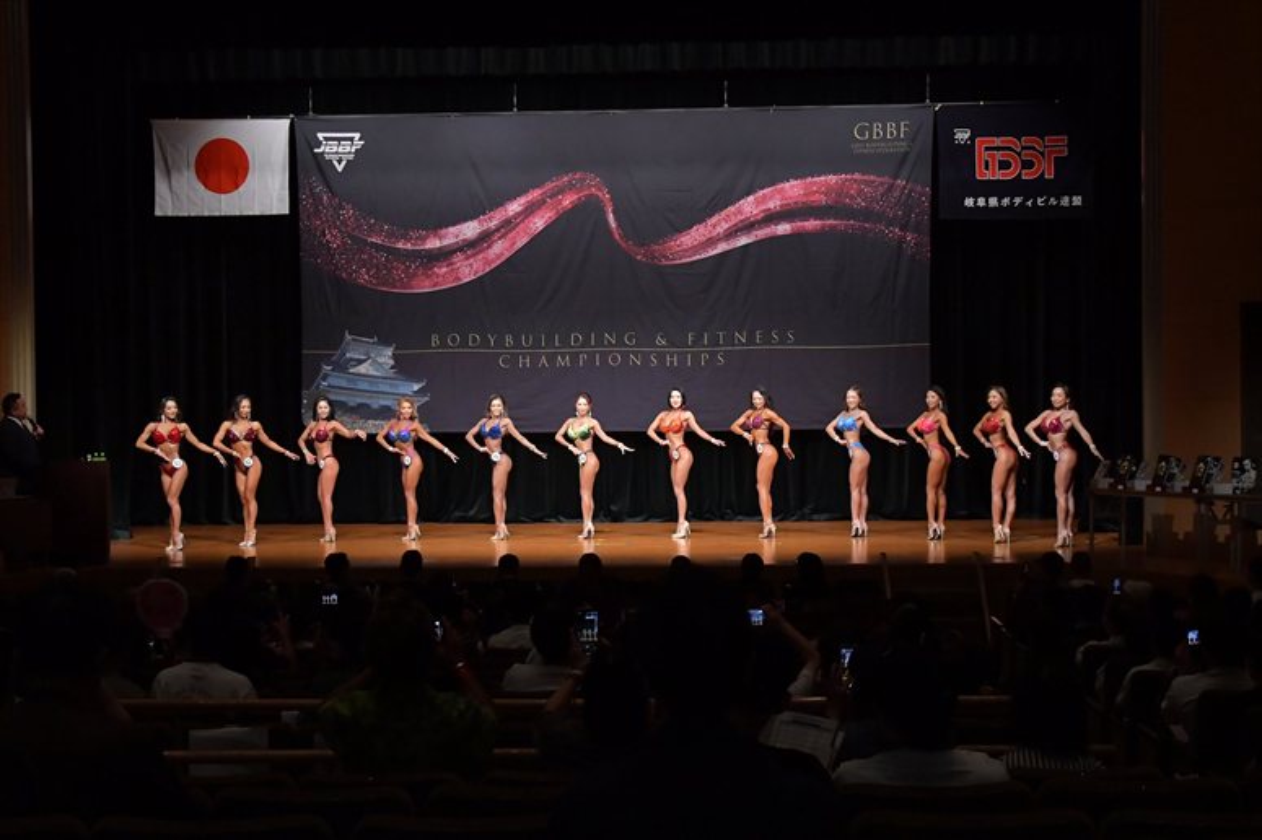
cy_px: 420
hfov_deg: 33.4
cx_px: 631
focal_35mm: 60
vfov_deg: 22.6
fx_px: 2102
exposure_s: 1/400
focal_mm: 40
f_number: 5.6
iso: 5000
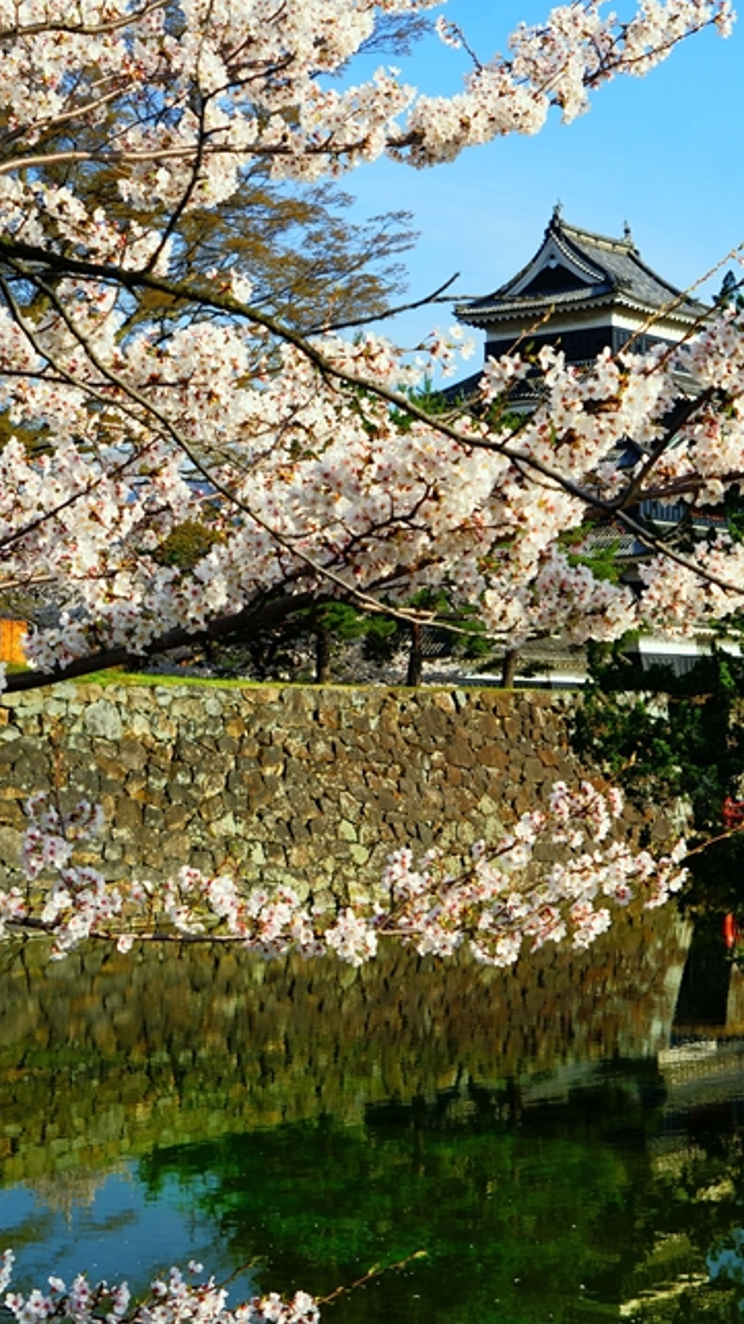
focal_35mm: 61
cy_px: 699
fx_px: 2128
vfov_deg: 34.5
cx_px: 547
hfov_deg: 19.7
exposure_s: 1/200
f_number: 8
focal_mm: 31
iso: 100
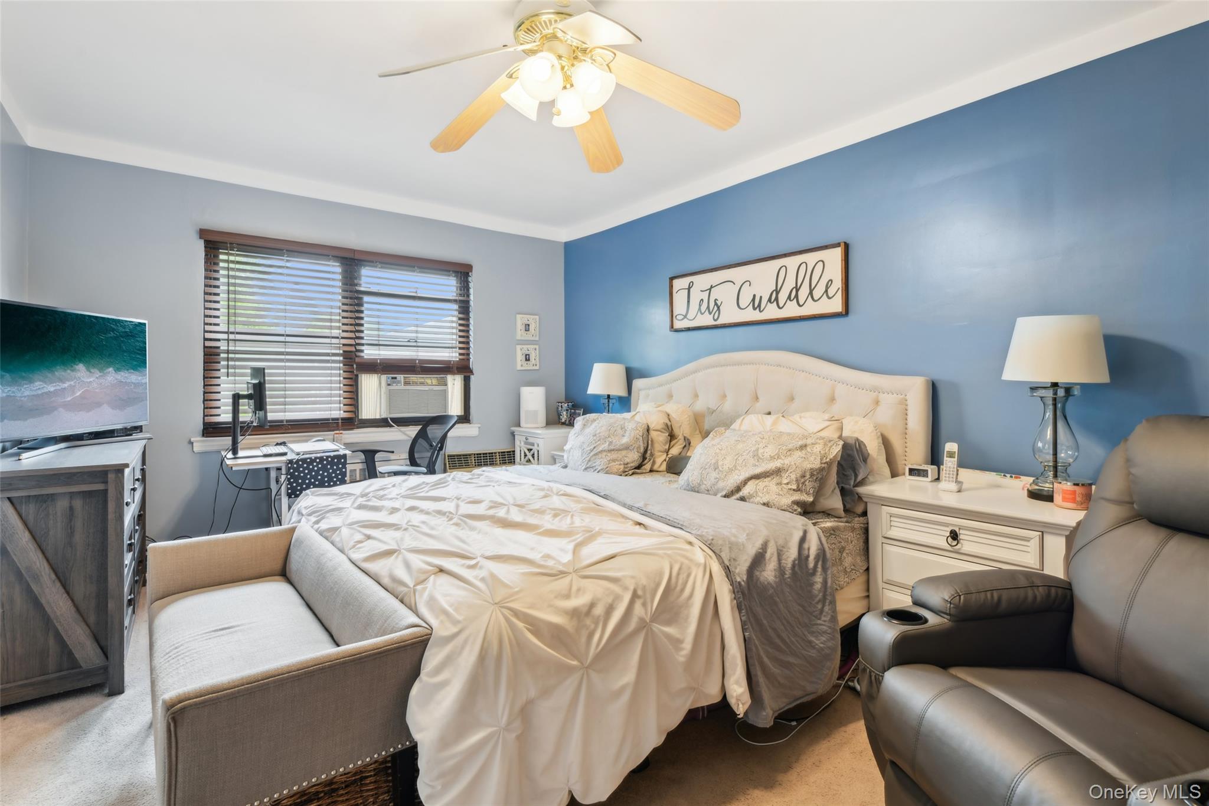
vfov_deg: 73.7
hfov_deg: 96.7
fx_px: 537
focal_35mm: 16
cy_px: 403
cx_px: 604
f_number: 8
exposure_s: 1/10
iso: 200
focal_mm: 16
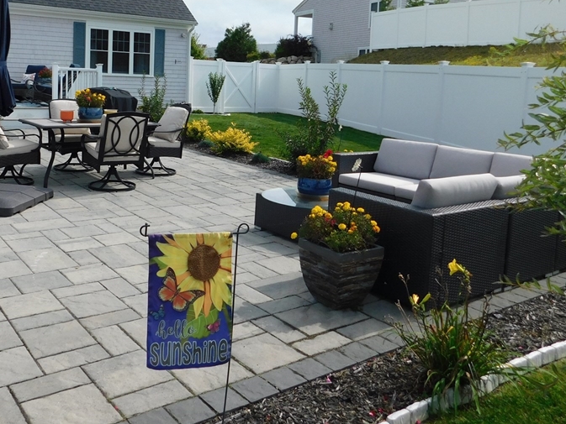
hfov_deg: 52.1
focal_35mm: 35
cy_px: 139
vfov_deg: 40.2
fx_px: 572
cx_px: 215
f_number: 6
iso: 125
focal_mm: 4
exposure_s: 1/640
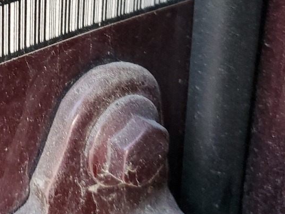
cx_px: 16
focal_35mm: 78
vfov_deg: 17.3
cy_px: -91
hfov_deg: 24.1
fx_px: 642
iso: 149
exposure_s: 1/60.2
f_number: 1.5
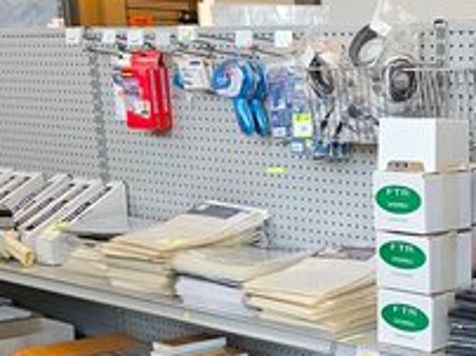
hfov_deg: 25.7
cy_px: 371
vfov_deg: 19.7
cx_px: 475
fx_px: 989
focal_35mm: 72
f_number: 1.8
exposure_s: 1/207
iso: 200
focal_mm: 5.4
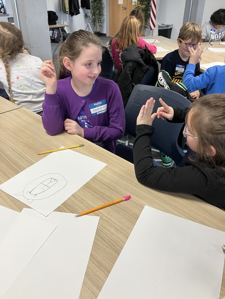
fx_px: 243
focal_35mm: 28
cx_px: 112
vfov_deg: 63.4
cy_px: 150
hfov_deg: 49.7
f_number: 1.8
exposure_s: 1/60
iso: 64
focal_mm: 3.99
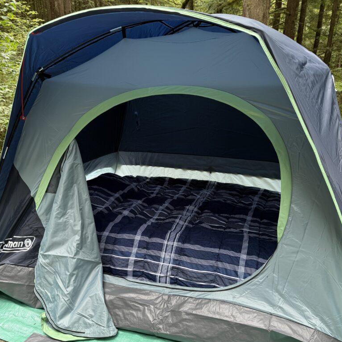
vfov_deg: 54.6
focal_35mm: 29
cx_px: 172
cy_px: 225
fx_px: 324
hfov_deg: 55.6
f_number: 1.78
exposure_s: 1/172
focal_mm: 6.76
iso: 64
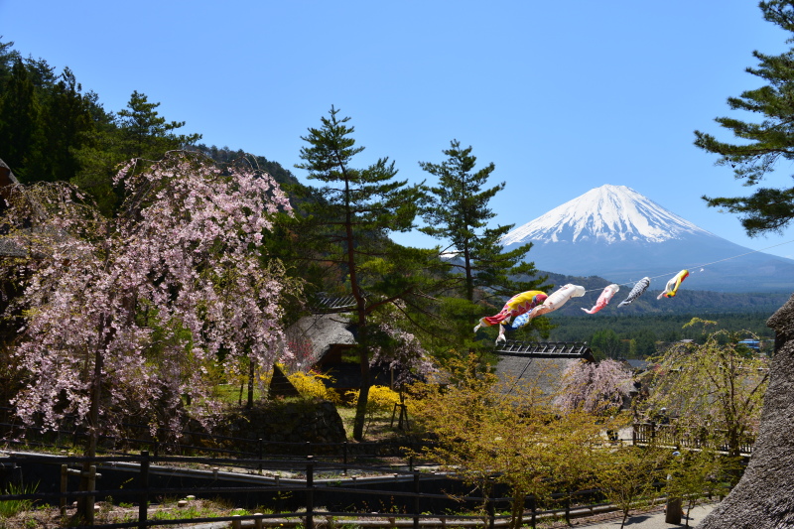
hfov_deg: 54.4
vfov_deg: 37.8
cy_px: 264
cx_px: 397
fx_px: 772
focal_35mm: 35
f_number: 8
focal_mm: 35
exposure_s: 1/90
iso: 100
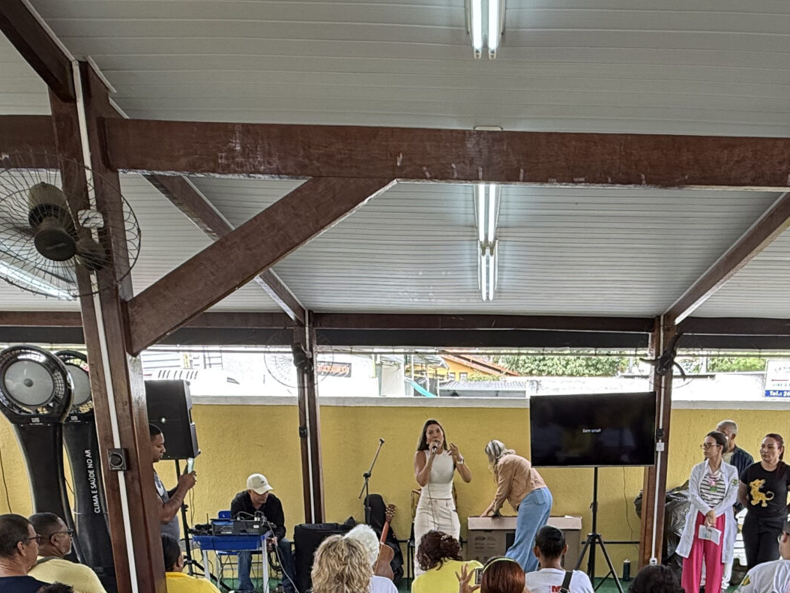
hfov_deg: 53.4
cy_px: 627
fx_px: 776
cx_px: 488
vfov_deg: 36.4
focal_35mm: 34
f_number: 2.2
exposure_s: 1/120
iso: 80
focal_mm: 2.22
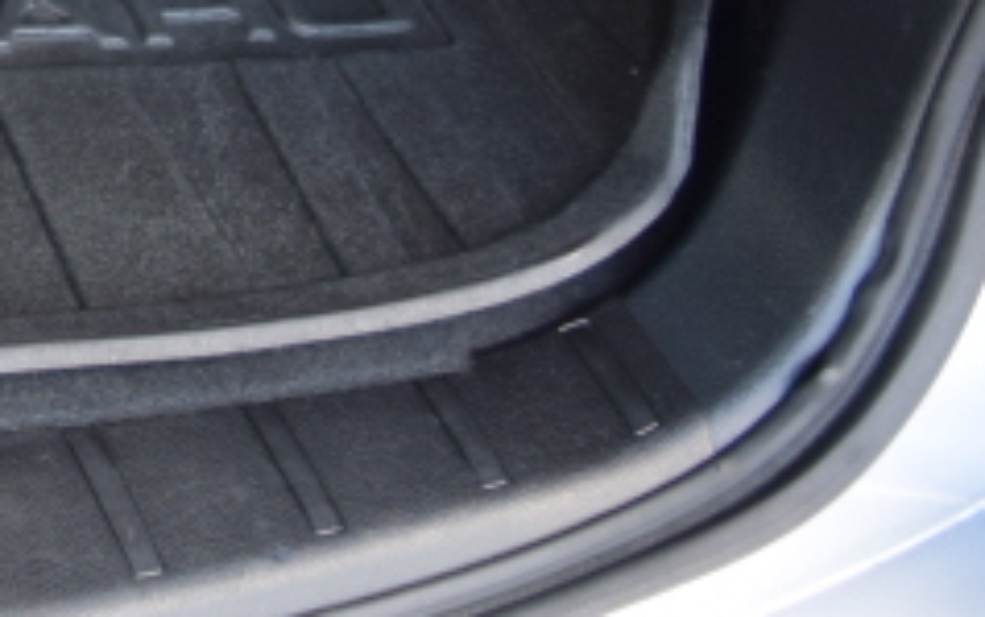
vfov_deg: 10.8
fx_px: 2954
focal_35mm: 110
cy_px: -656
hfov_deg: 15.4
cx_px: -960
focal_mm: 18
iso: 400
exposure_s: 1/80
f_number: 4.5
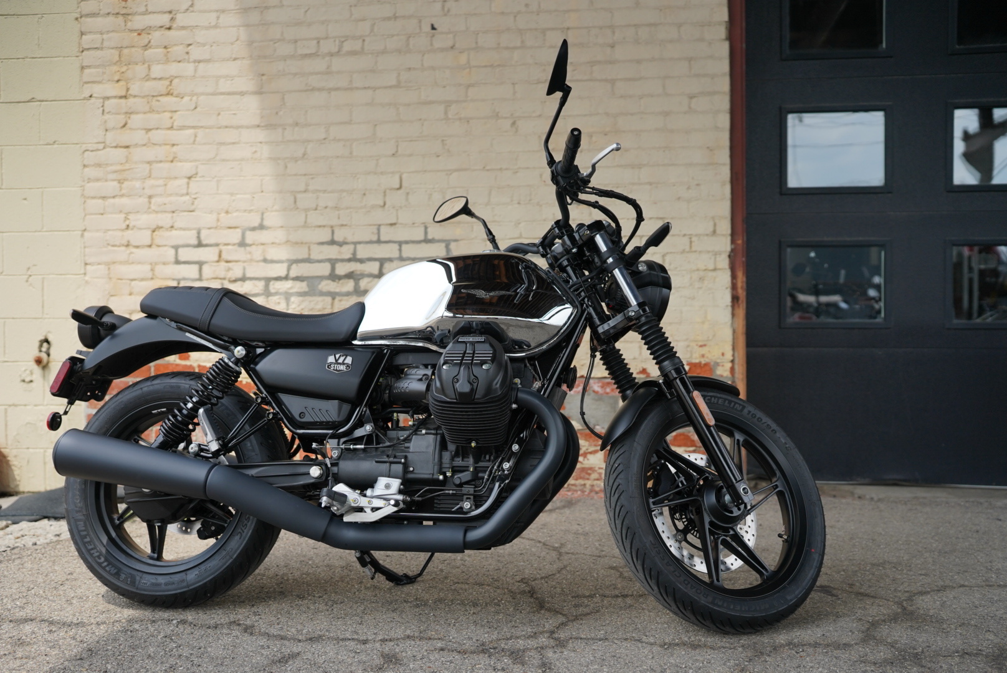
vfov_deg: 37.9
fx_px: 980
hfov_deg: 54.4
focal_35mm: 35
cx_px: 504
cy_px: 336
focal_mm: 35
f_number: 2.5
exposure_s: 1/8000
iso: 500
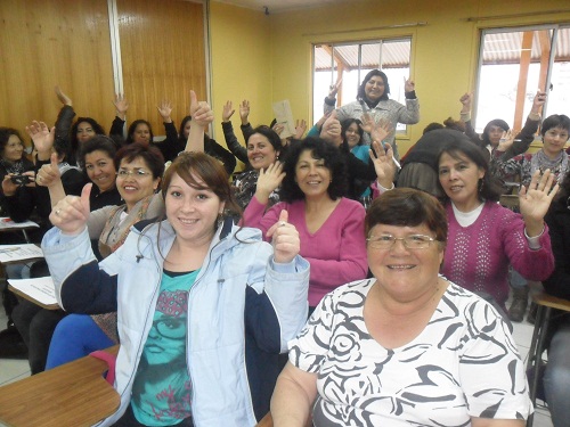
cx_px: 285
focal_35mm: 27
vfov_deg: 51.4
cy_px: 214
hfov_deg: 65.3
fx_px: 445
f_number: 3.5
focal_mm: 4.9
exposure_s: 1/45
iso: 400
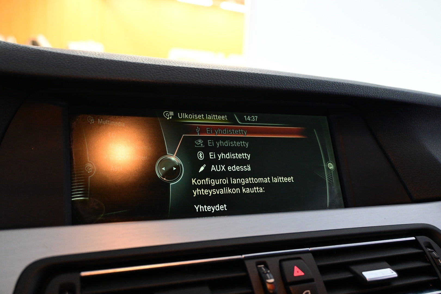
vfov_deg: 36.9
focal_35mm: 36
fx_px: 441
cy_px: 147
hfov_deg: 53.1
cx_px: 220
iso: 1800
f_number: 4.2
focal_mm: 24
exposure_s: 1/40
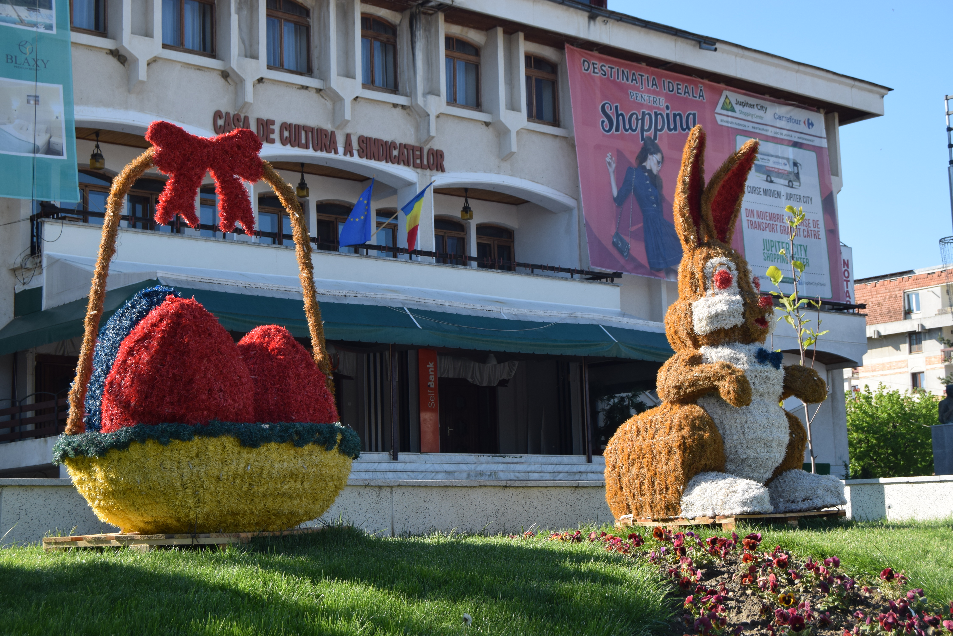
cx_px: 476
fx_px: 1509
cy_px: 318
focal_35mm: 57
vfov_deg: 23.8
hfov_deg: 35.0
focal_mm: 38
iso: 250
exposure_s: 1/250
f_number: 8
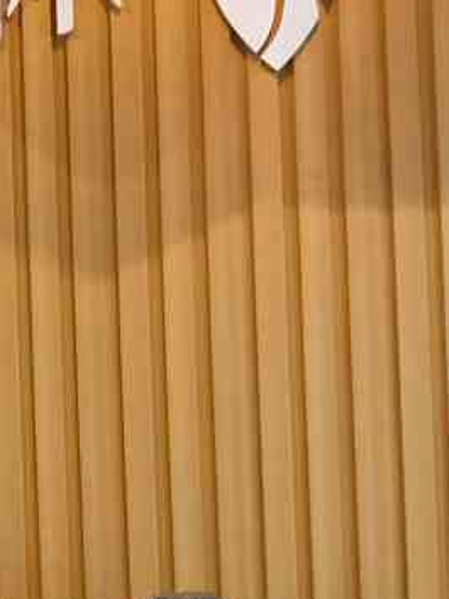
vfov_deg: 26.2
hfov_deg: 19.0
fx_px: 1279
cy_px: 384
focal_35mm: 74
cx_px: -59
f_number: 1.8
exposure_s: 1/17
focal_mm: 3.99
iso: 80
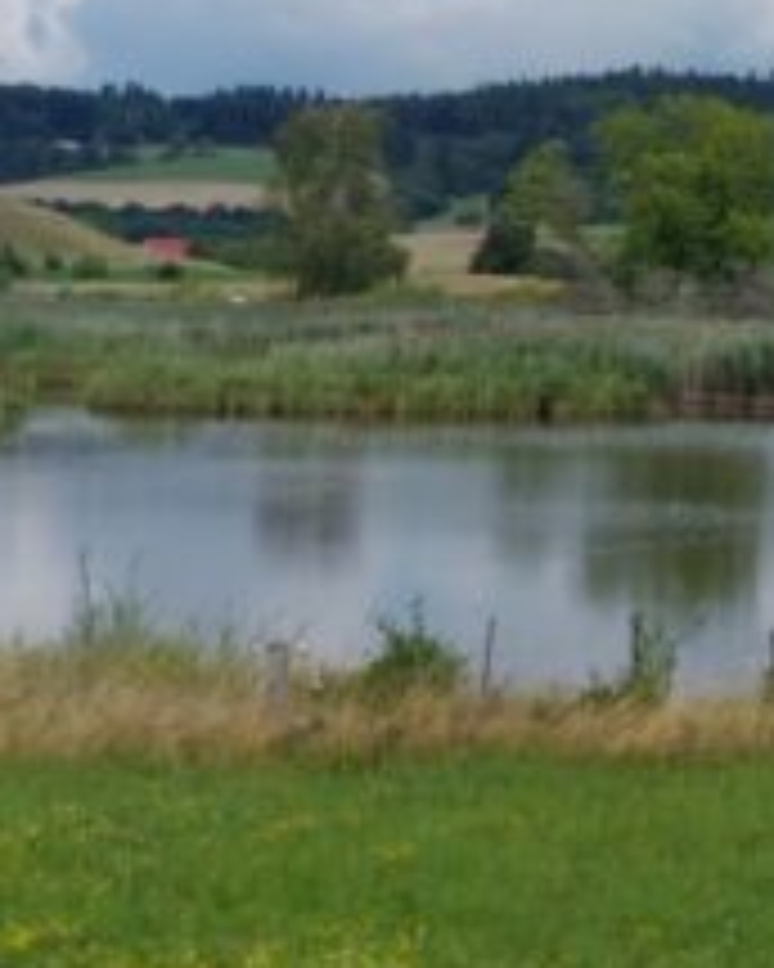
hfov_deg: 11.8
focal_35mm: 116
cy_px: 122
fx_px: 3322
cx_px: 1584
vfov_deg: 16.4
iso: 25
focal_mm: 5.23
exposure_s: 1/1963
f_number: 1.8
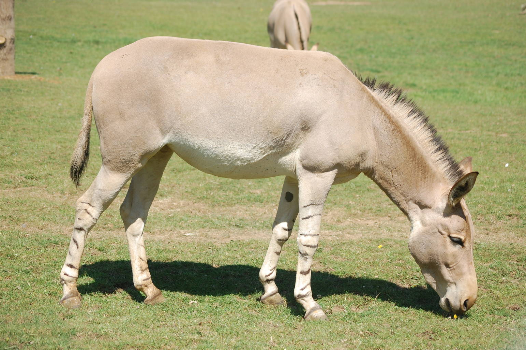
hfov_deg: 18.3
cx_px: 262
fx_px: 1635
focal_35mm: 112
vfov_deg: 12.2
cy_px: 174
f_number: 5.6
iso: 200
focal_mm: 72
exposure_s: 1/500
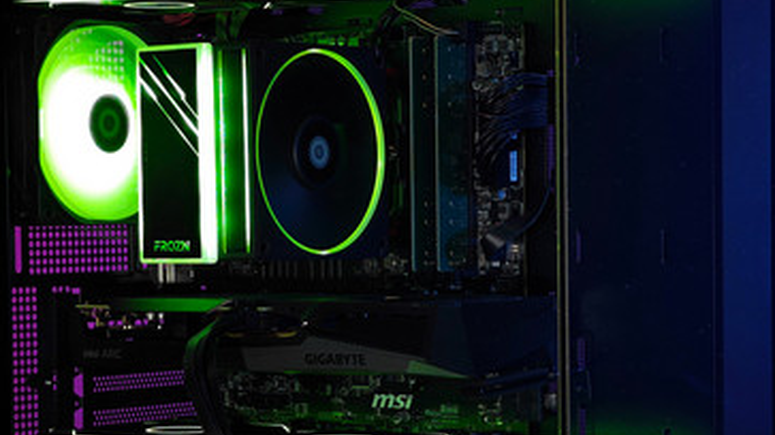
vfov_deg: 9.0
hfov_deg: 15.9
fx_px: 2774
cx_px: 412
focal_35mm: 135
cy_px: 343
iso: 50
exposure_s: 1/1.25
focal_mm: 12.28
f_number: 1.8
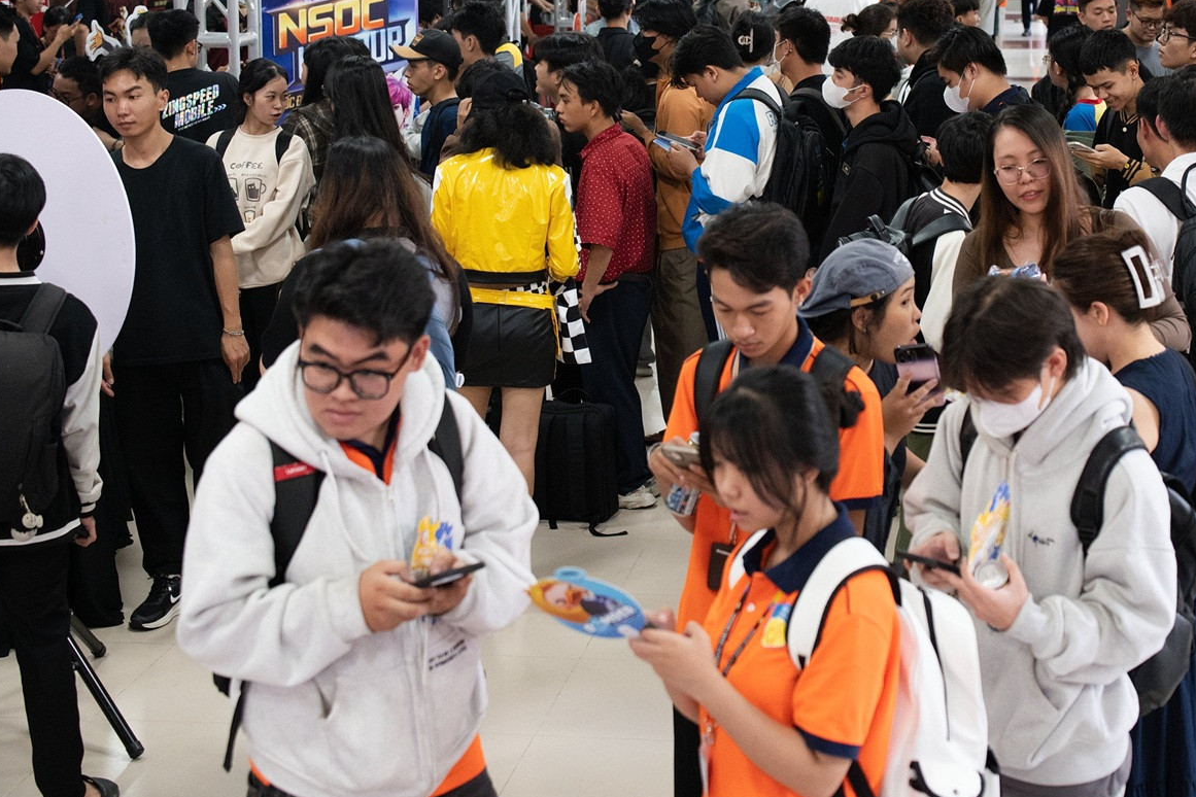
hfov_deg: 27.9
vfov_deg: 18.8
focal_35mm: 72
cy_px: 163
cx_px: 766
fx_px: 2392
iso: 4000
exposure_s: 1/500
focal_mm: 44
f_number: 3.2
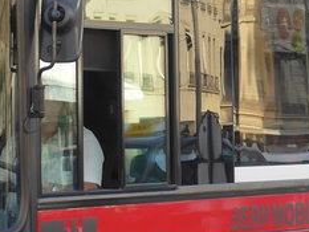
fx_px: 2528
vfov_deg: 5.2
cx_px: 275
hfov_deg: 7.0
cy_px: 12
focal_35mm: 283
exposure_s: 1/250
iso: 160
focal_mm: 11.3
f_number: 3.4
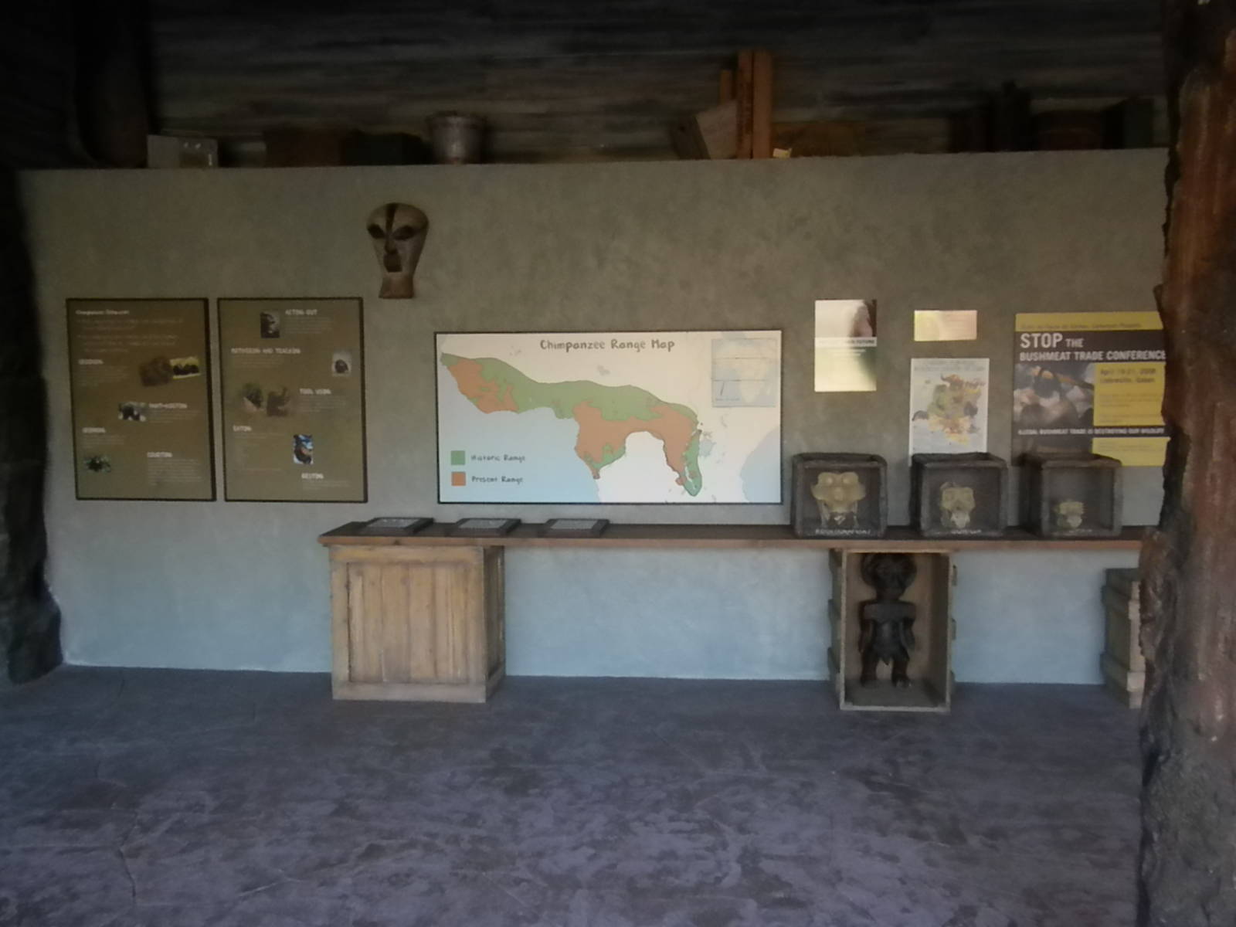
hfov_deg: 50.1
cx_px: 618
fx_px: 1321
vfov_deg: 38.7
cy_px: 464
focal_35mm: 37
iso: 640
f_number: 3.5
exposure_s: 1/60.6
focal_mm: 6.6
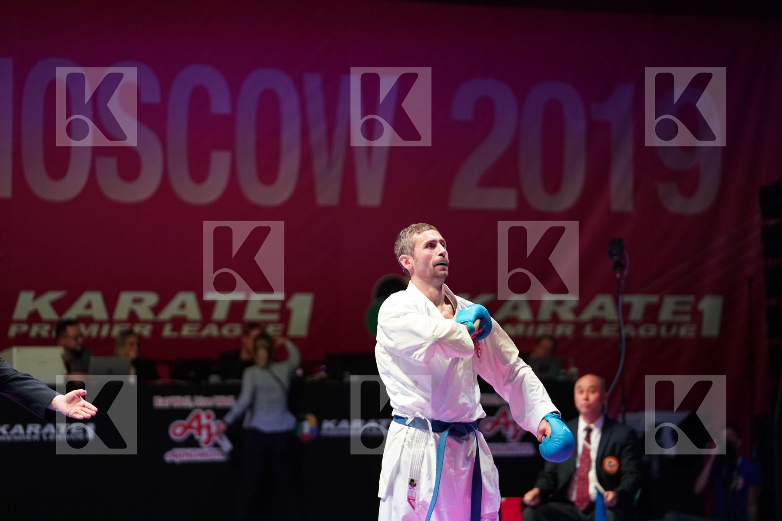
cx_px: 391
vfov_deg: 10.5
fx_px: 2845
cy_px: 260
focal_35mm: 131
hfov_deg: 15.6
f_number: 2.8
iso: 4000
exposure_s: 1/1000
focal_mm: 131
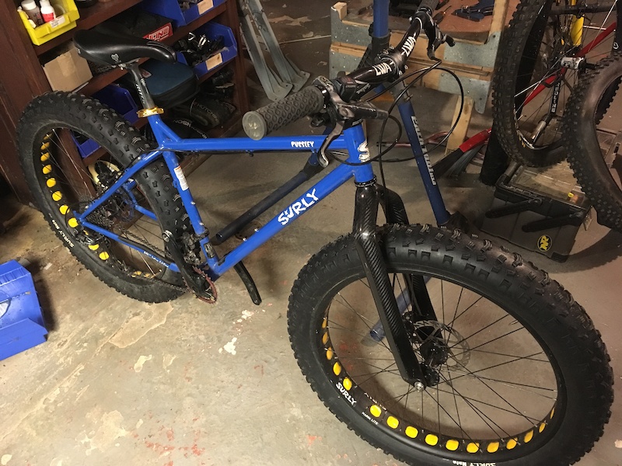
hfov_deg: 61.7
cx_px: 311
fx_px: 521
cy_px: 233
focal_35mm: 29
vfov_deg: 48.2
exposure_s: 1/15
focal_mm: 4.15
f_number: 2.2
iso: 200
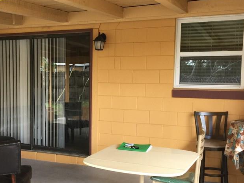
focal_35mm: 48
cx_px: 91
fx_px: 338
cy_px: 111
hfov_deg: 39.4
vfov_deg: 30.2
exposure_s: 1/30
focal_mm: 4.15
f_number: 2.2
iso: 32
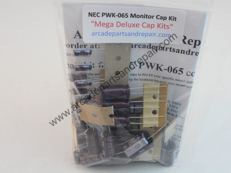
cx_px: 116
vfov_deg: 24.8
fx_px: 394
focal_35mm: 59
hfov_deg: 32.7
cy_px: 86
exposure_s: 1/30
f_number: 5.1
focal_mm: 10.5
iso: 280
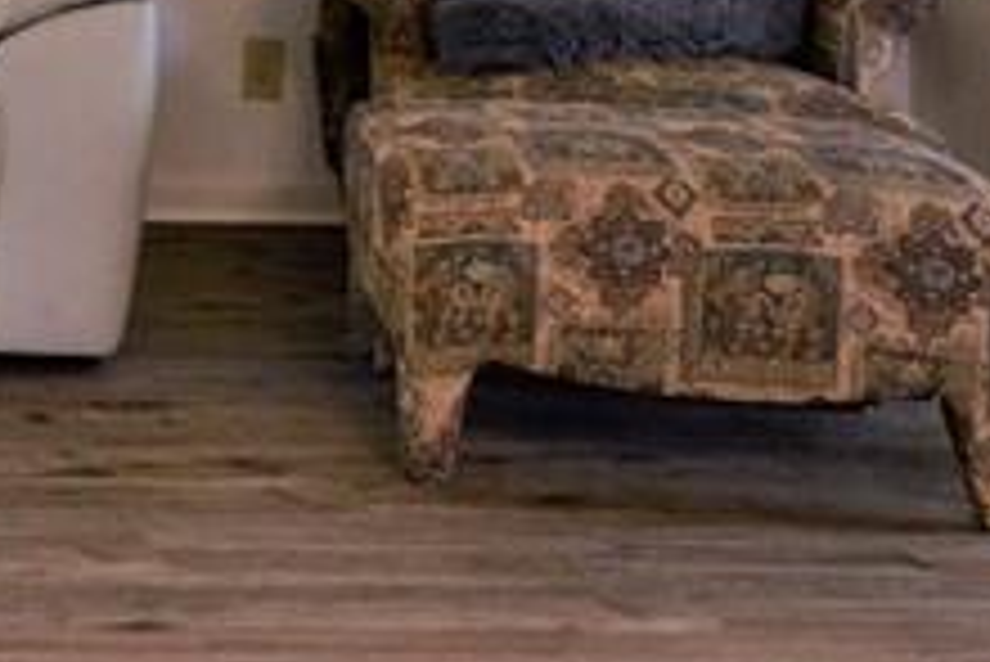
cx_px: -536
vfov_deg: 16.5
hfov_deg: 22.1
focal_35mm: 74
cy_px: -383
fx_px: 2036
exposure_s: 1/15
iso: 560
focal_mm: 10
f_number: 6.3
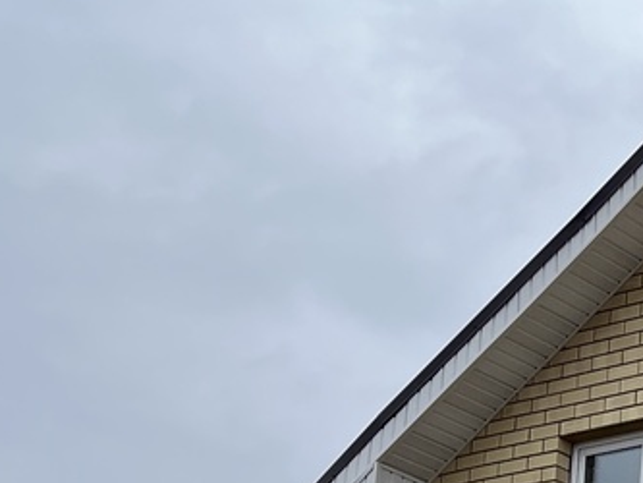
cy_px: 802
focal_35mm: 100
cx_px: 1054
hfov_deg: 17.1
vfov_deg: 13.6
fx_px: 1858
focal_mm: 5.1
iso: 50
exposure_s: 1/2755
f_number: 1.6
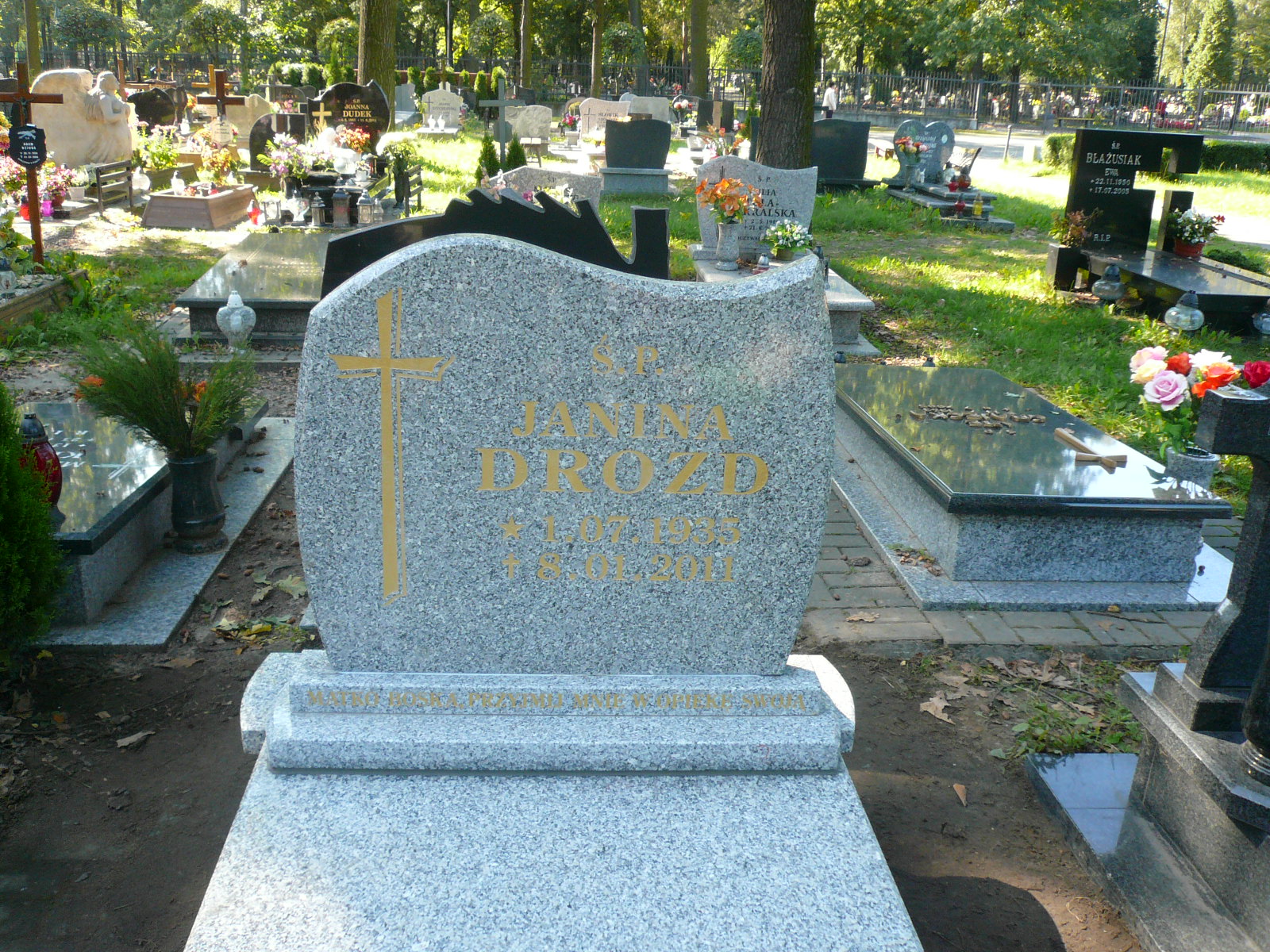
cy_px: 476
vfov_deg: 45.4
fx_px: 1137
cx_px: 635
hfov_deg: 58.4
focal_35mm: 31
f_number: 2.8
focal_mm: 4.6
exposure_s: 1/125
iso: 100
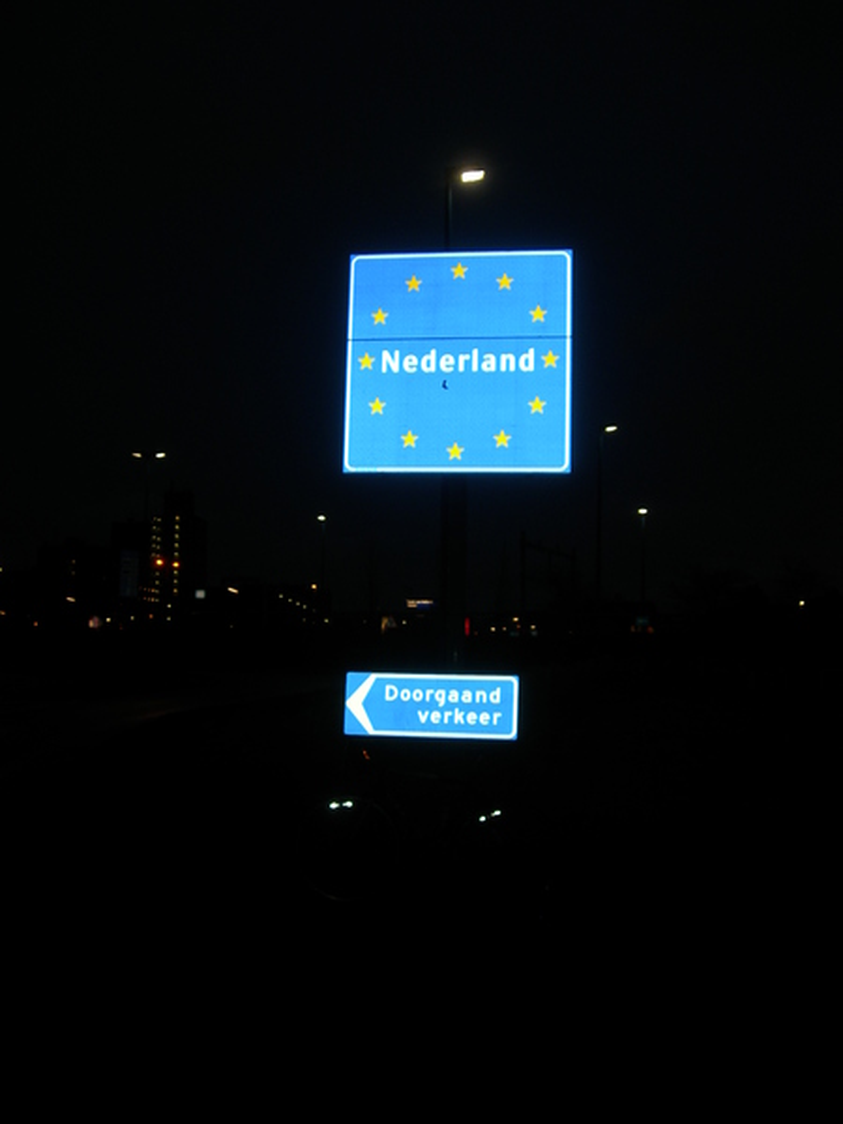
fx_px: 1234
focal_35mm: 38
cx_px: 422
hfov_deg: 37.7
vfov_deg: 49.0
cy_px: 562
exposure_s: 1/60.1
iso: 50
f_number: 2.8
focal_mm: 7.8
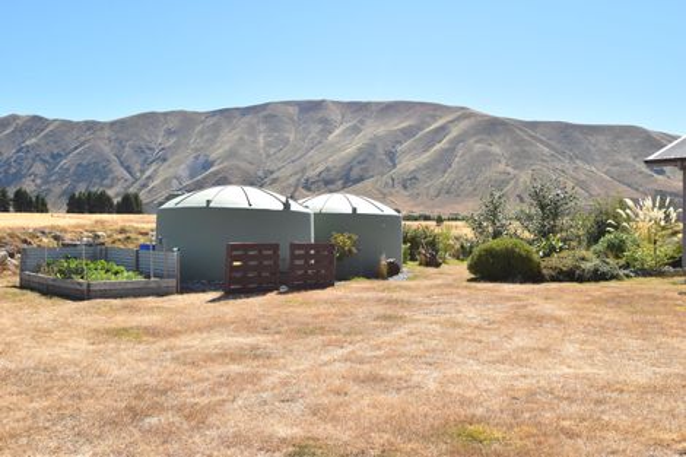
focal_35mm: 32
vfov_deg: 41.7
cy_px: 228
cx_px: 343
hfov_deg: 59.5
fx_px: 600
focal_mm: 21
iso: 200
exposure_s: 1/400
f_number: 10
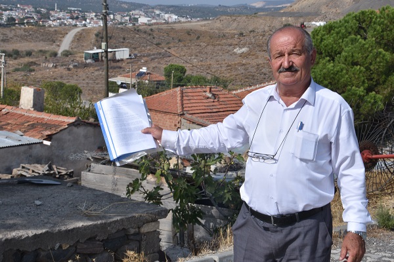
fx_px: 821
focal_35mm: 75
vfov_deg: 18.2
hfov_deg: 27.0
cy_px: 131
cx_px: 197
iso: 100
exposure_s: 1/125
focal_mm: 50
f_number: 14
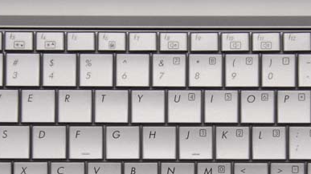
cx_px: 169
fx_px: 1476
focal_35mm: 179
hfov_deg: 12.0
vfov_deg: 6.7
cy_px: 157
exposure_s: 1/60
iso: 500
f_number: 9
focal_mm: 55
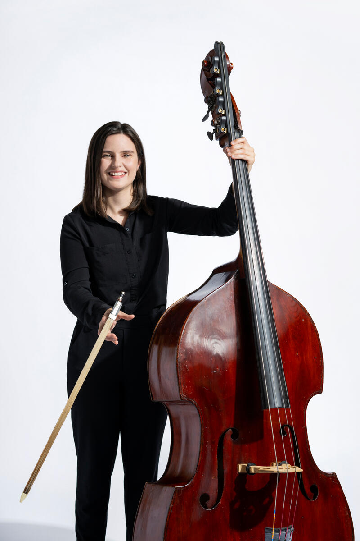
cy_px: 270
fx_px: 1275
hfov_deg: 16.1
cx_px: 180
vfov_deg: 23.9
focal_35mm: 85
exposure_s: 1/160
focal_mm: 85
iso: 125
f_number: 5
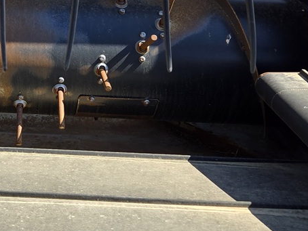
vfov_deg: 18.1
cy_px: 45
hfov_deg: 22.5
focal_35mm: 81
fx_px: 721
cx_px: -46
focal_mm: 5.4
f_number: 1.8
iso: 25
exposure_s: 1/805
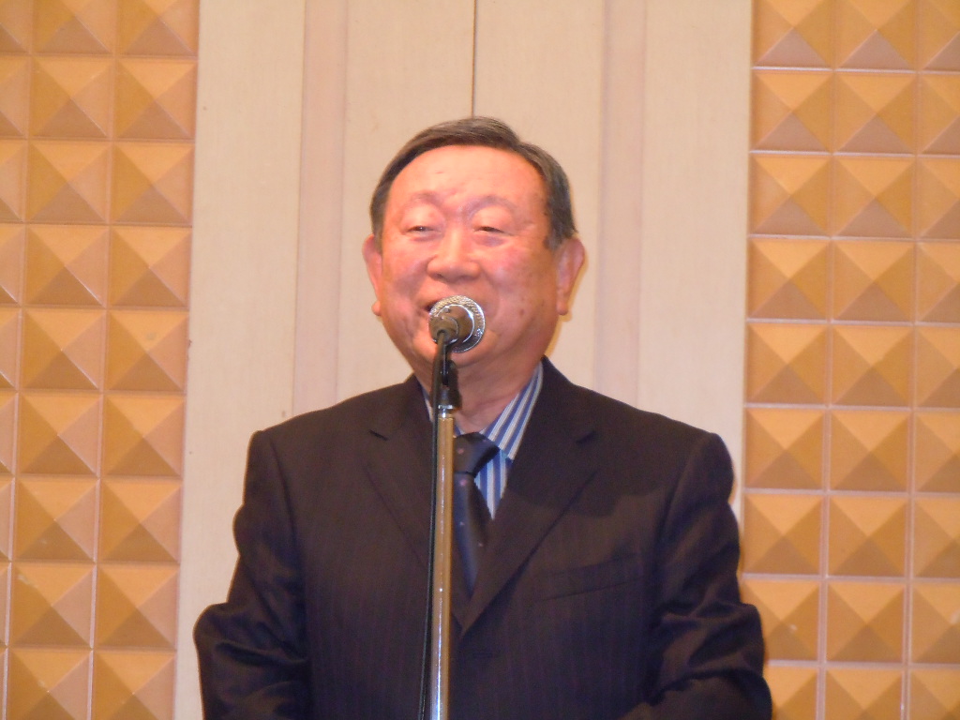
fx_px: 4215
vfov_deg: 9.8
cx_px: 480
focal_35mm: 152
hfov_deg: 13.0
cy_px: 360
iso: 1000
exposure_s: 1/60
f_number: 4.6
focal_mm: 27.4
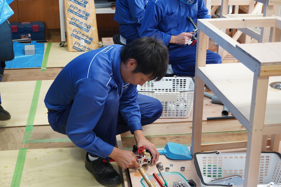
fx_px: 421
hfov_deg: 36.9
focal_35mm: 54
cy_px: 94
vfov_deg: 25.0
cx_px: 140
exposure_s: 1/60
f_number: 5.6
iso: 800
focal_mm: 36
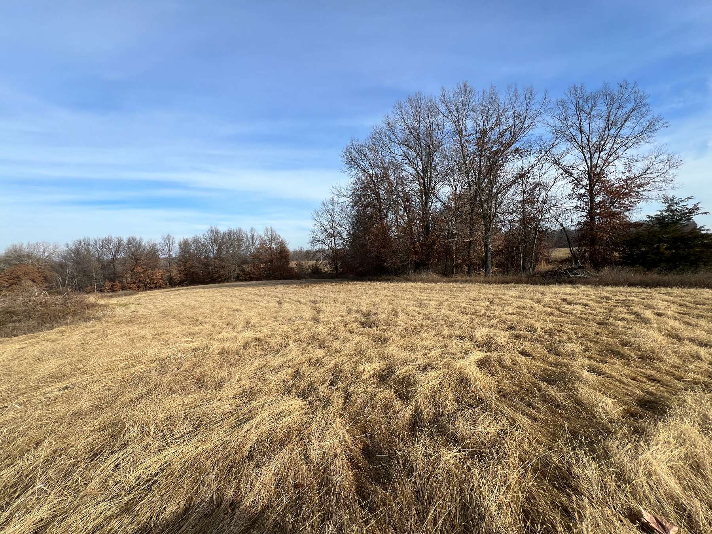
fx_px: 267
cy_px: 267
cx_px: 356
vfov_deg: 89.9
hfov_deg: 106.2
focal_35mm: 13
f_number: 1.8
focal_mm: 1.57
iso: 32
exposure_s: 1/1233
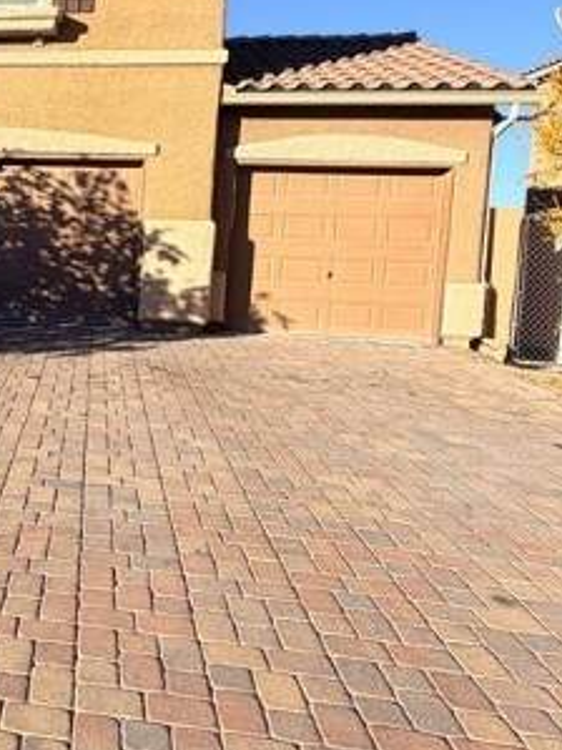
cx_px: -73
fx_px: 780
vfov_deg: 50.9
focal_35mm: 36
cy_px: 288
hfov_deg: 33.8
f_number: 2.2
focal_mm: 2.22
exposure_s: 1/770
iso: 25
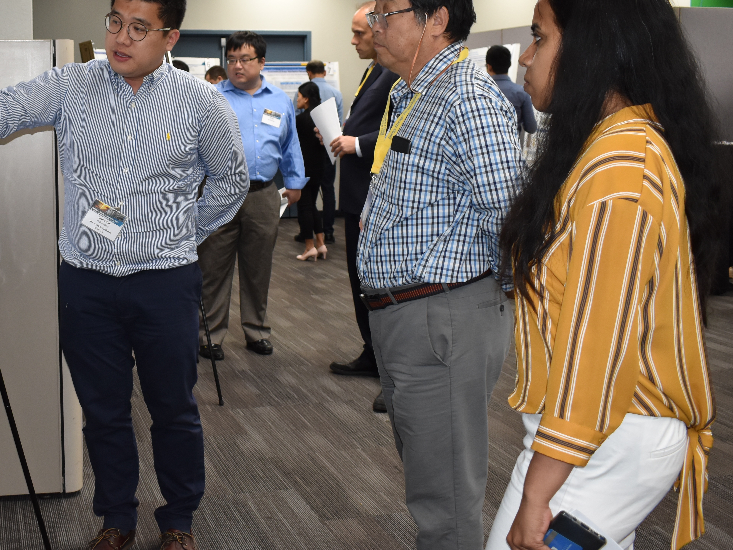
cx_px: 188
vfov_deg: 32.1
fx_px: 953
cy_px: 211
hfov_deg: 40.9
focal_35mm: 45
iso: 800
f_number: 5
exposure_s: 1/100
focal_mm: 20
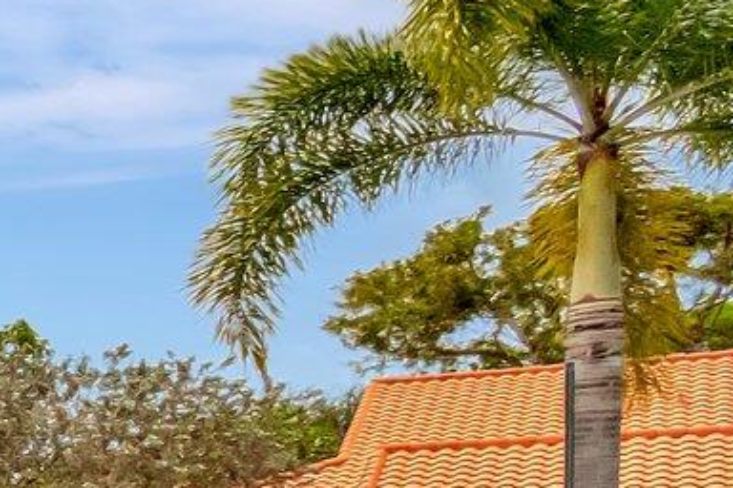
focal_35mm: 80
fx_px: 1629
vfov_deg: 16.2
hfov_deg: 13.5
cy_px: 632
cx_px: -1195
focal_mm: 10
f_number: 8
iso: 1100
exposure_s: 1/8000
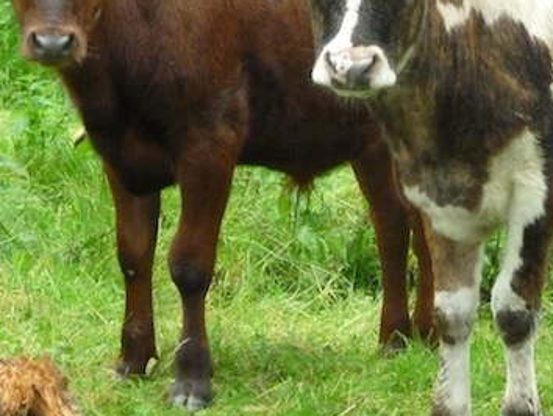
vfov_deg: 7.4
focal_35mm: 202
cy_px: 145
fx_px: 3229
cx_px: 392
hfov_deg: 9.8
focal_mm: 23.3
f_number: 5.5
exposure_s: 1/200
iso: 800
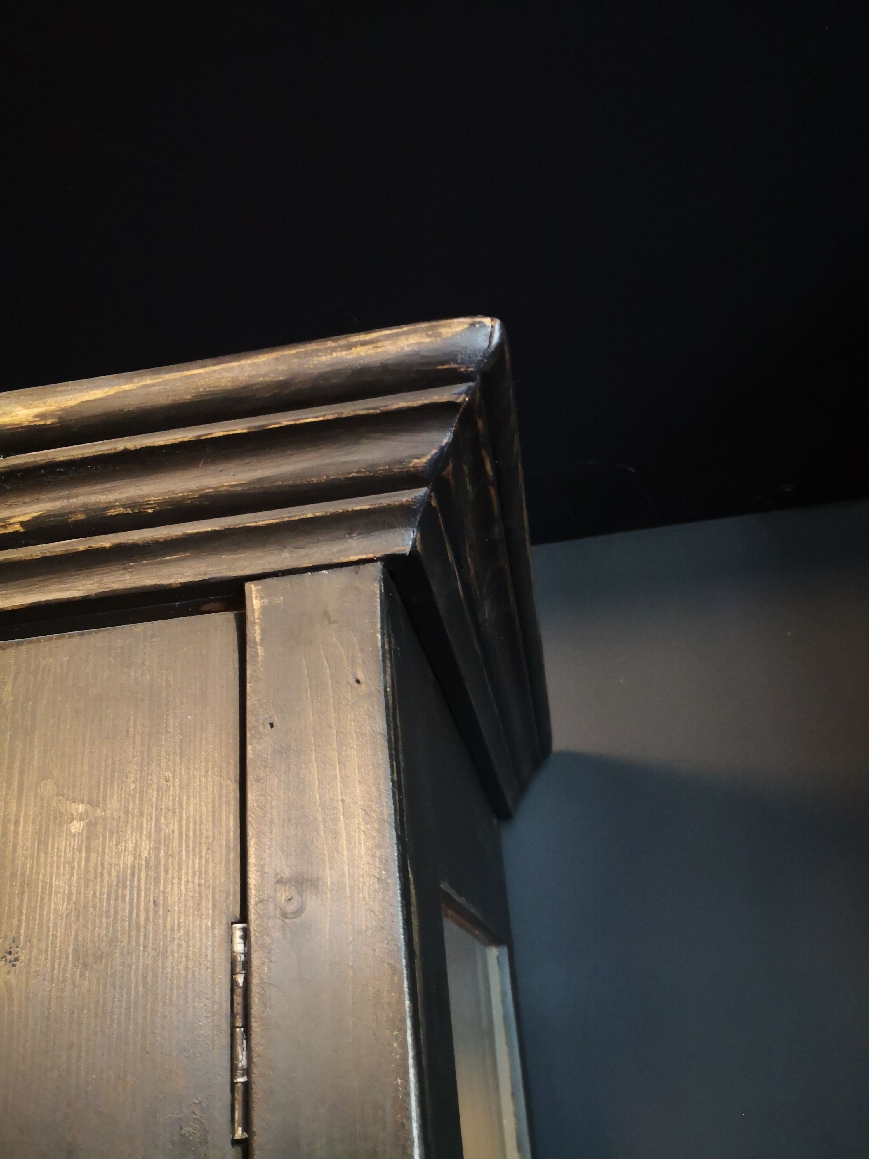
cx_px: 434
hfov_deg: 51.4
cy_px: 580
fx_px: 904
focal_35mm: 27
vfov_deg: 65.3
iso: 500
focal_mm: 3.95
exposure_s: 1/25.7
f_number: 1.6
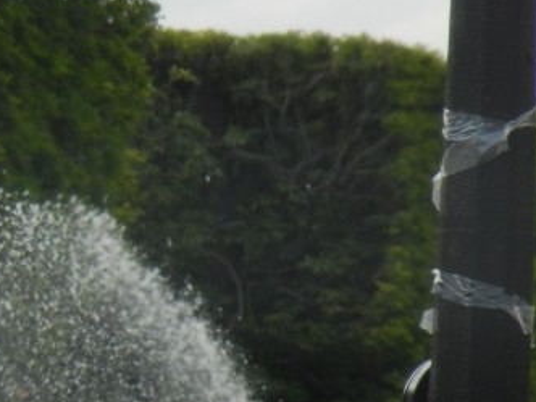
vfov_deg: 1.6
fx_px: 14307
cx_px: -203
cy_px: 226
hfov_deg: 2.1
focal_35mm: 924
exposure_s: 1/177
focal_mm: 54
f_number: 5.6
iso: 160
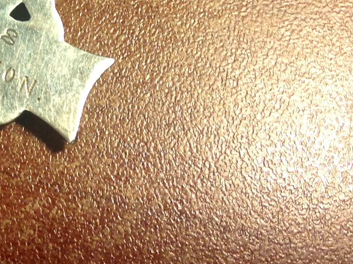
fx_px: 1079
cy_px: -118
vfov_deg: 13.2
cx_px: -41
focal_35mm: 106
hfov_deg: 17.9
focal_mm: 4.28
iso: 64
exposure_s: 1/24
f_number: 2.4
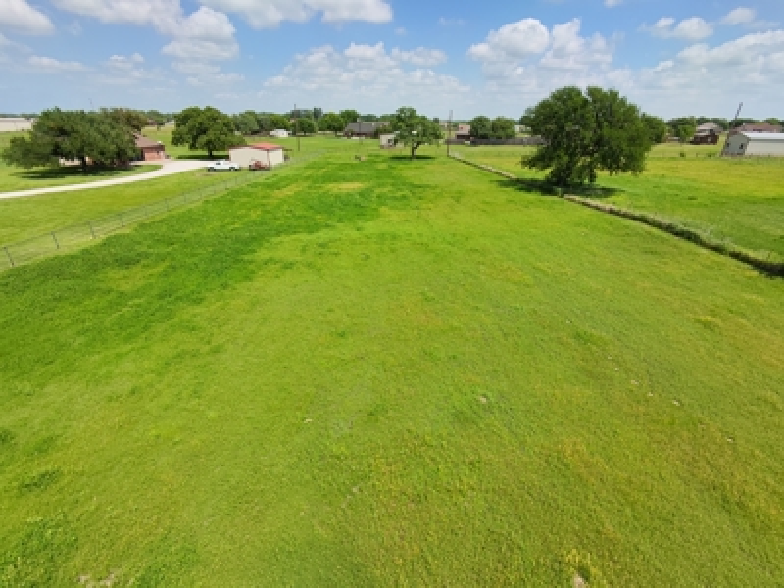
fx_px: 362
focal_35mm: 16
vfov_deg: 78.1
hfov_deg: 94.5
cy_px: 294
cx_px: 392
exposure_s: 1/1884
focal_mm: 16
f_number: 2.55
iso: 102
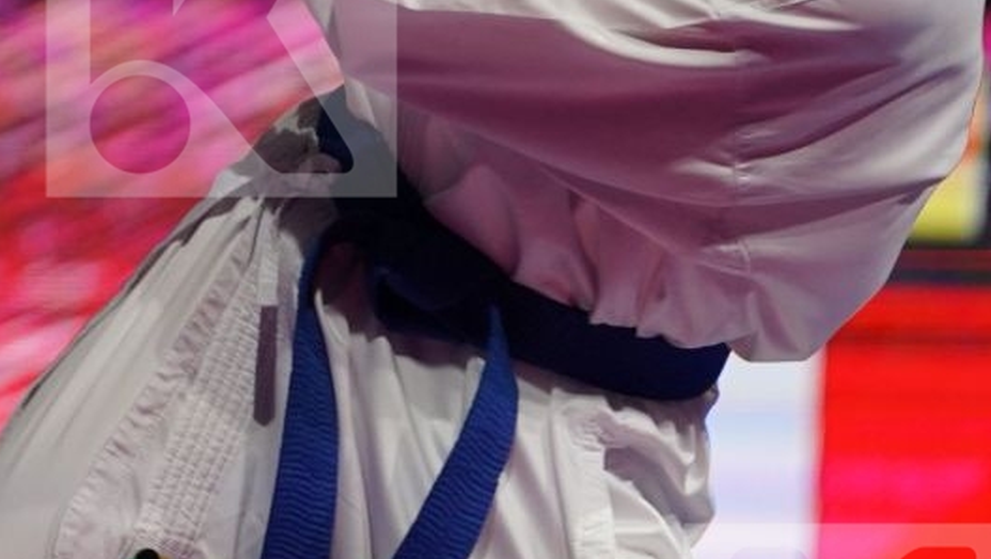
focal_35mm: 658
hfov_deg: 3.3
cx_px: -416
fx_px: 17298
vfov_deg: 1.8
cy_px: 26
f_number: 2.8
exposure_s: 1/1000
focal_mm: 184
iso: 1600
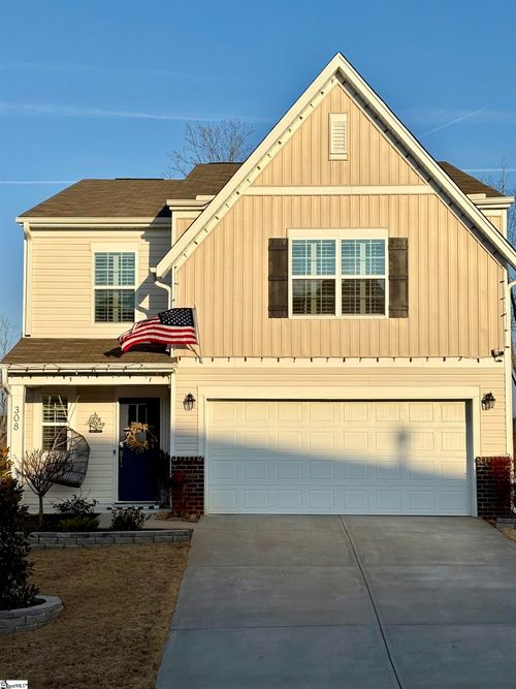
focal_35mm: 52
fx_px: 1034
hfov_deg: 28.0
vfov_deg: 36.8
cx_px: 258
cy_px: 344
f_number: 1.6
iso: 32
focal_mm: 5.96
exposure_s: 1/4630
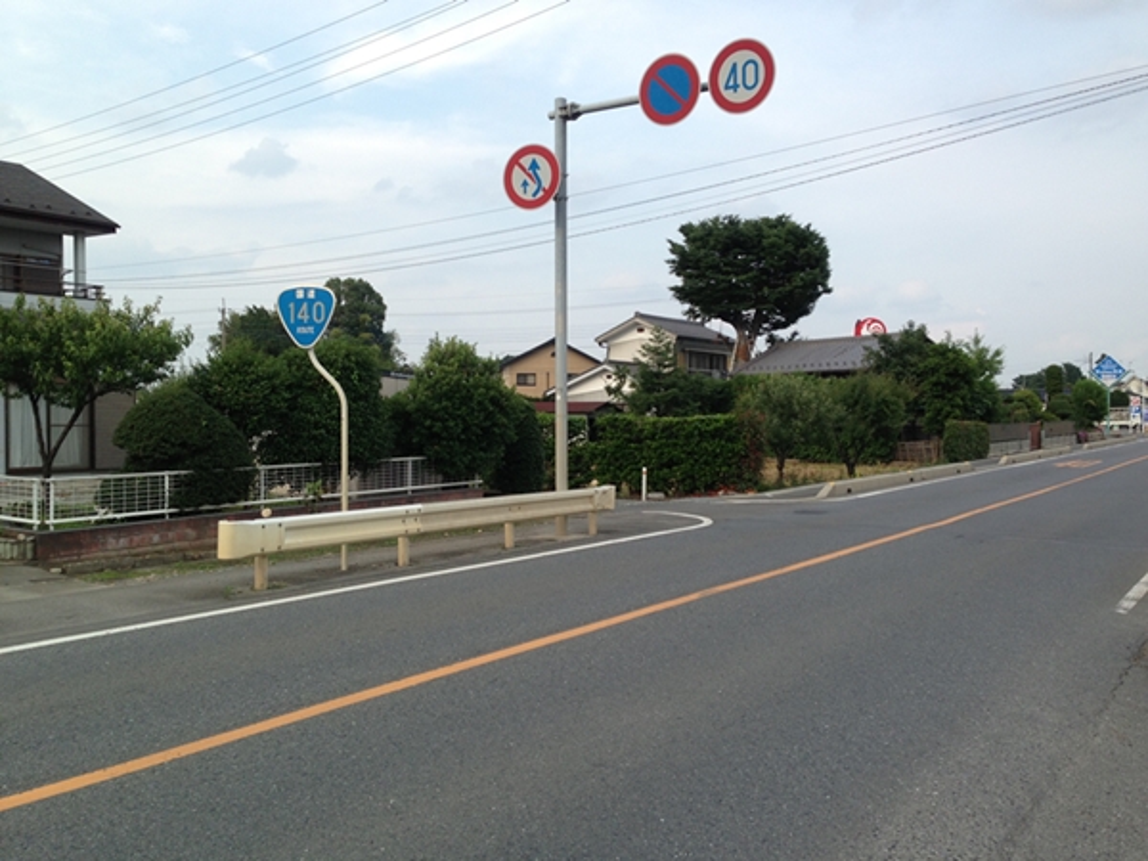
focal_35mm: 33
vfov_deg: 42.9
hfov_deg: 55.4
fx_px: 1094
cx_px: 574
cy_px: 430
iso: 50
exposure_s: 1/417
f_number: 2.4
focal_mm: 4.13
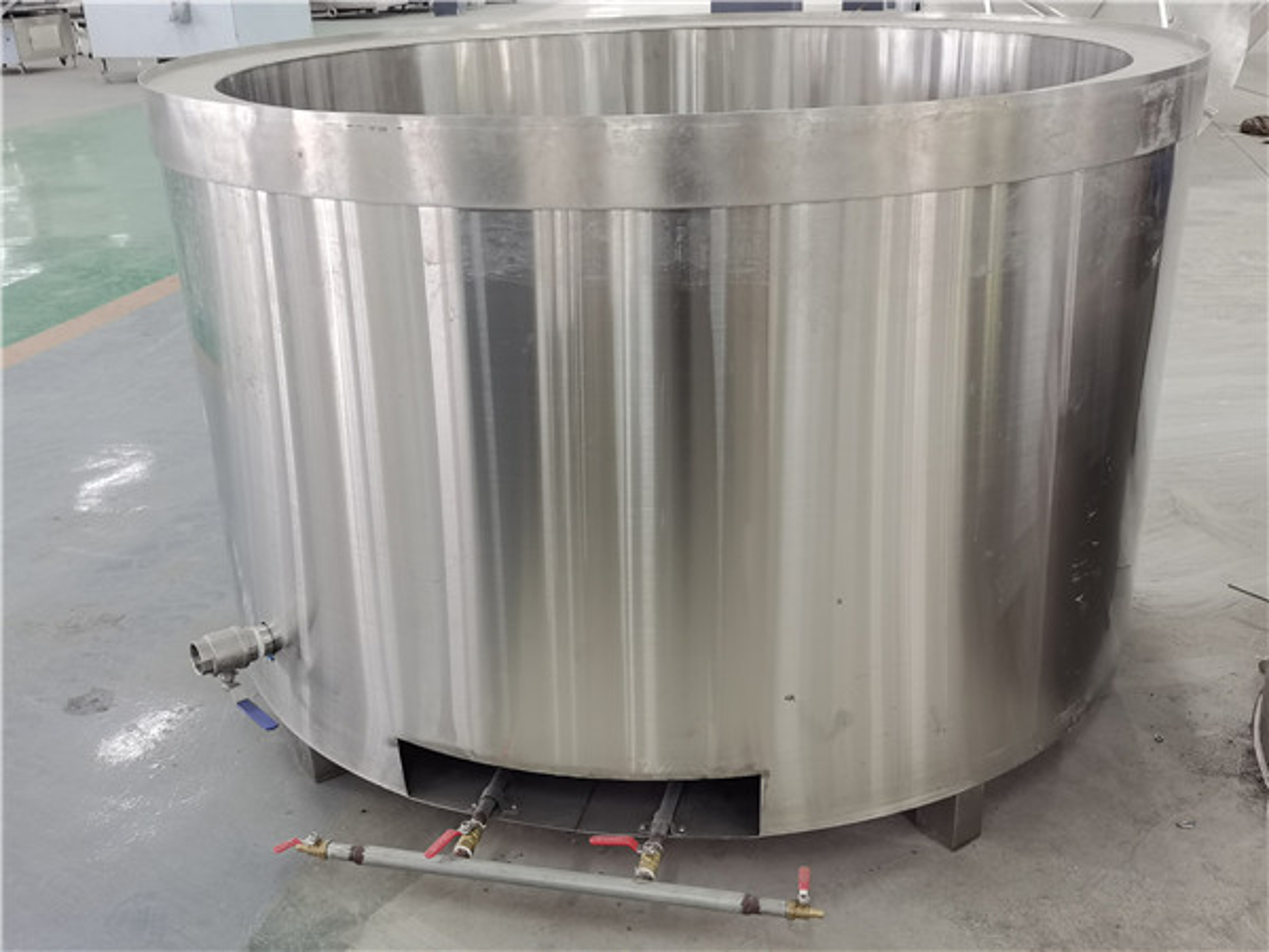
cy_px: 476
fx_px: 1320
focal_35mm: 36
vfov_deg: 39.7
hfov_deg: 51.4
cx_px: 634
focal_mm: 5.58
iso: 160
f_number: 1.8
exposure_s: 1/50
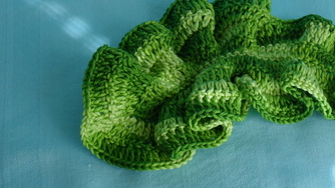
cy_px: 66
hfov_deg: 21.9
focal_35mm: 97
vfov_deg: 12.5
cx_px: 223
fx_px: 862
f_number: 4.6
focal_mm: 11.7
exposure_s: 1/90
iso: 100
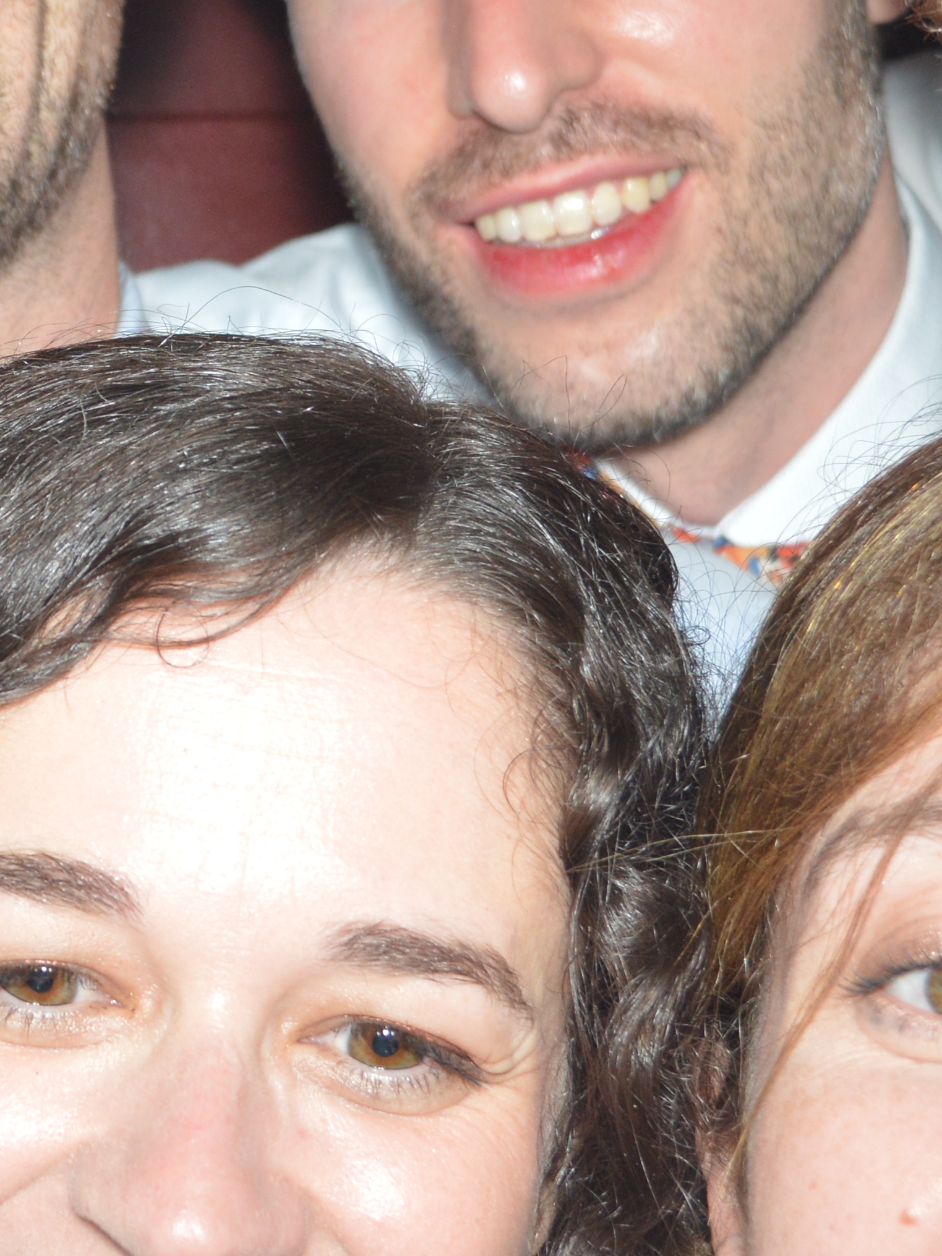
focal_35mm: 111
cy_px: 440
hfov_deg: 13.0
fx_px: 4028
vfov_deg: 17.7
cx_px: -178
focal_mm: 26
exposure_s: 1/100
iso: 400
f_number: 5.6
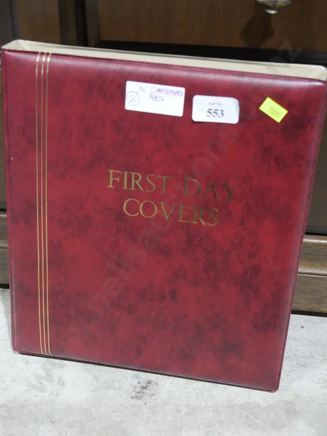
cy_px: 218
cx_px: 164
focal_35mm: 52
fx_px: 654
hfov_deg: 28.1
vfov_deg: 36.8
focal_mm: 26
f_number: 5.3
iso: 1250
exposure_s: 1/60
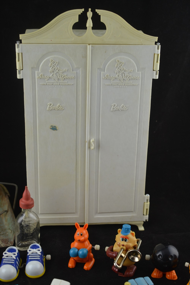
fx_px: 475
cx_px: 95
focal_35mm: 60
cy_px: 142
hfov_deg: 22.6
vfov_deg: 33.4
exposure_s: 1/100
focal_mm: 40
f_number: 5
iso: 400
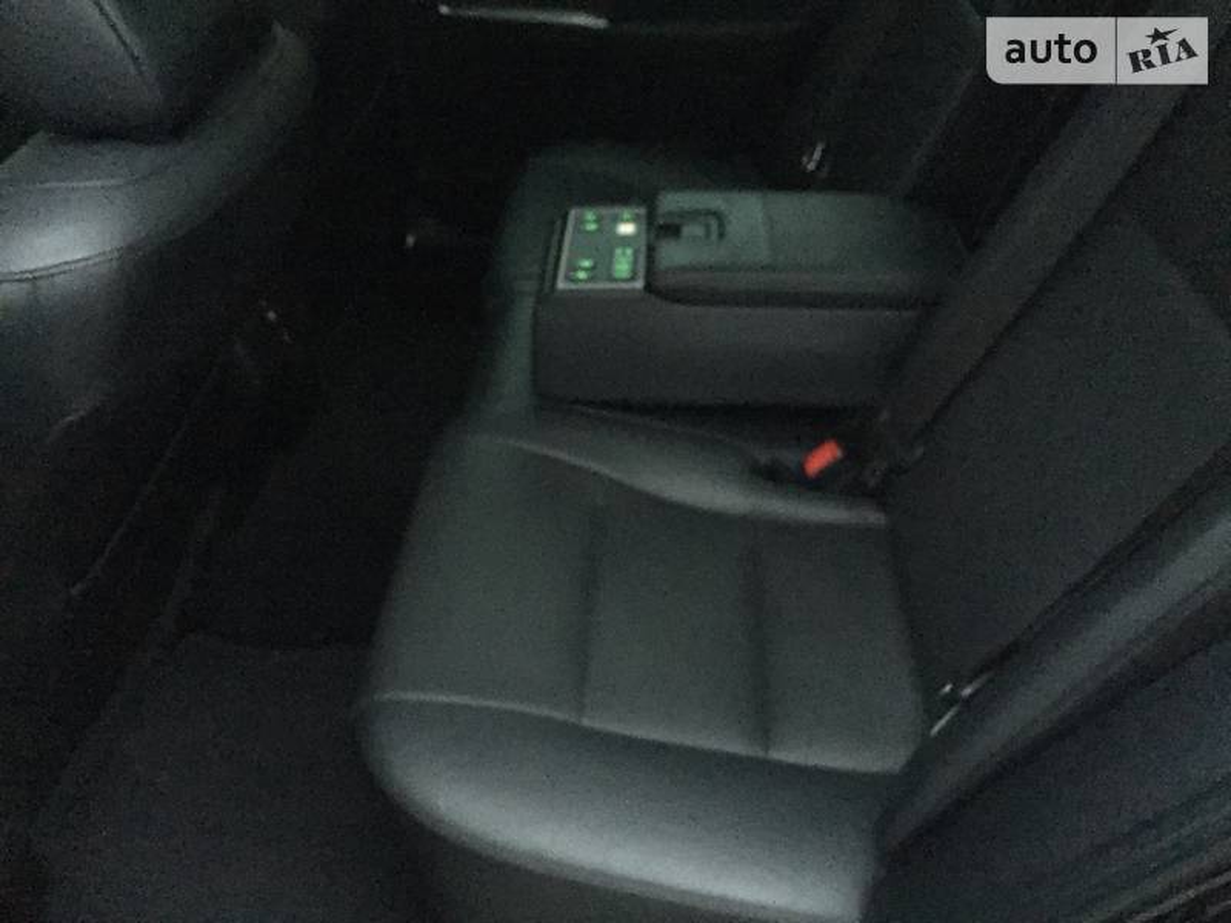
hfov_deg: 61.7
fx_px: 1031
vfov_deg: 48.2
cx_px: 616
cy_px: 462
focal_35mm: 29
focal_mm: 4.2
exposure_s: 1/17
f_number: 2.2
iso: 2000
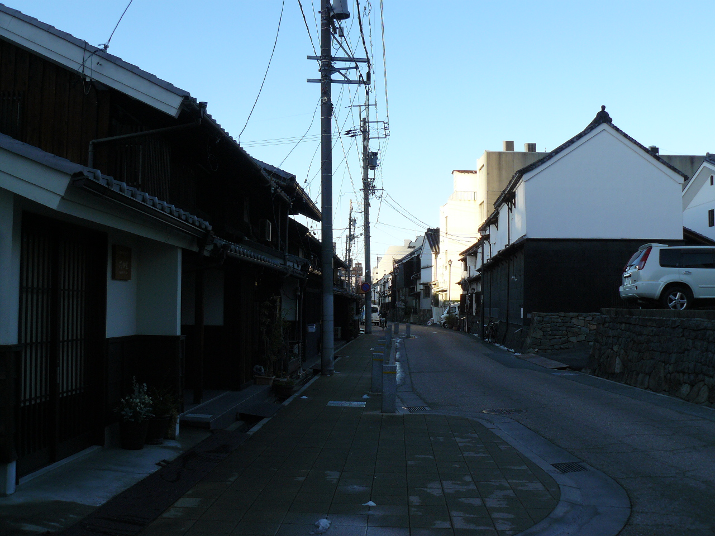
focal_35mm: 36
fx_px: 744
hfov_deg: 51.4
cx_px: 358
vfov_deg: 39.7
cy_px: 268
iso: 100
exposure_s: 1/250
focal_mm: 6
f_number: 4
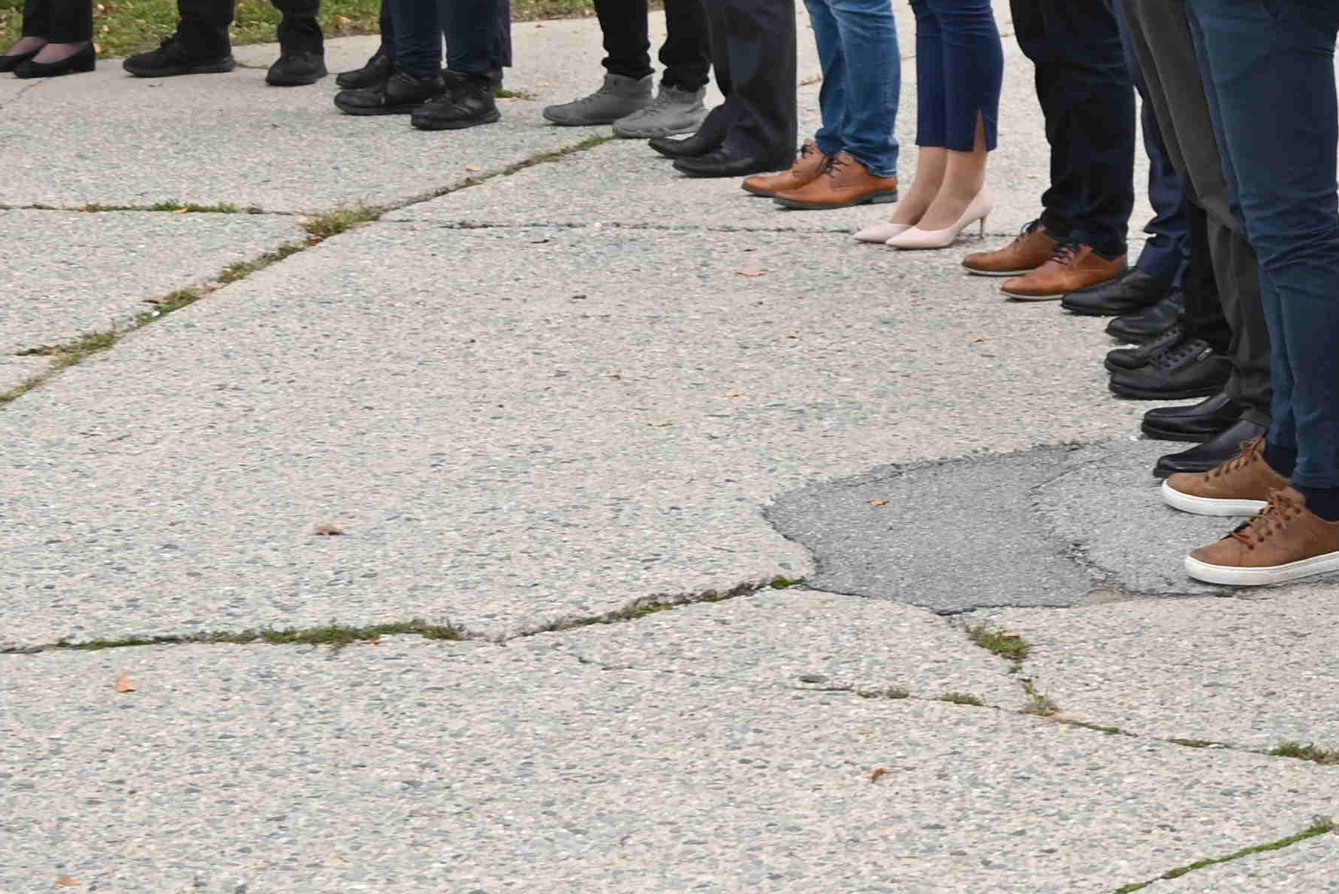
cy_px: -64
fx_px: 4502
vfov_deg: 11.2
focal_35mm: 121
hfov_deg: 16.3
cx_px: 1587
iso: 200
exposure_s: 1/80
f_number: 4.5
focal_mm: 36
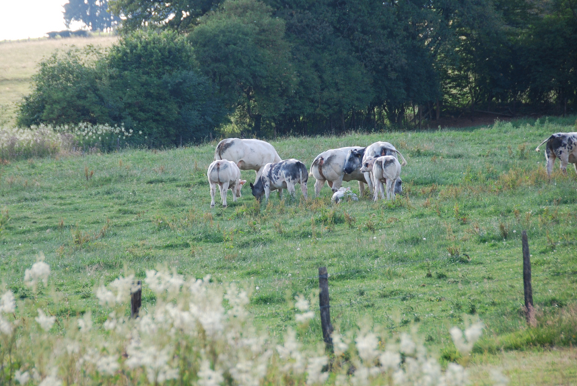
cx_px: 242
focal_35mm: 215
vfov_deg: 6.4
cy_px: 165
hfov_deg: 9.6
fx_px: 3449
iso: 200
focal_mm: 120
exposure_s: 1/125
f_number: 5.6
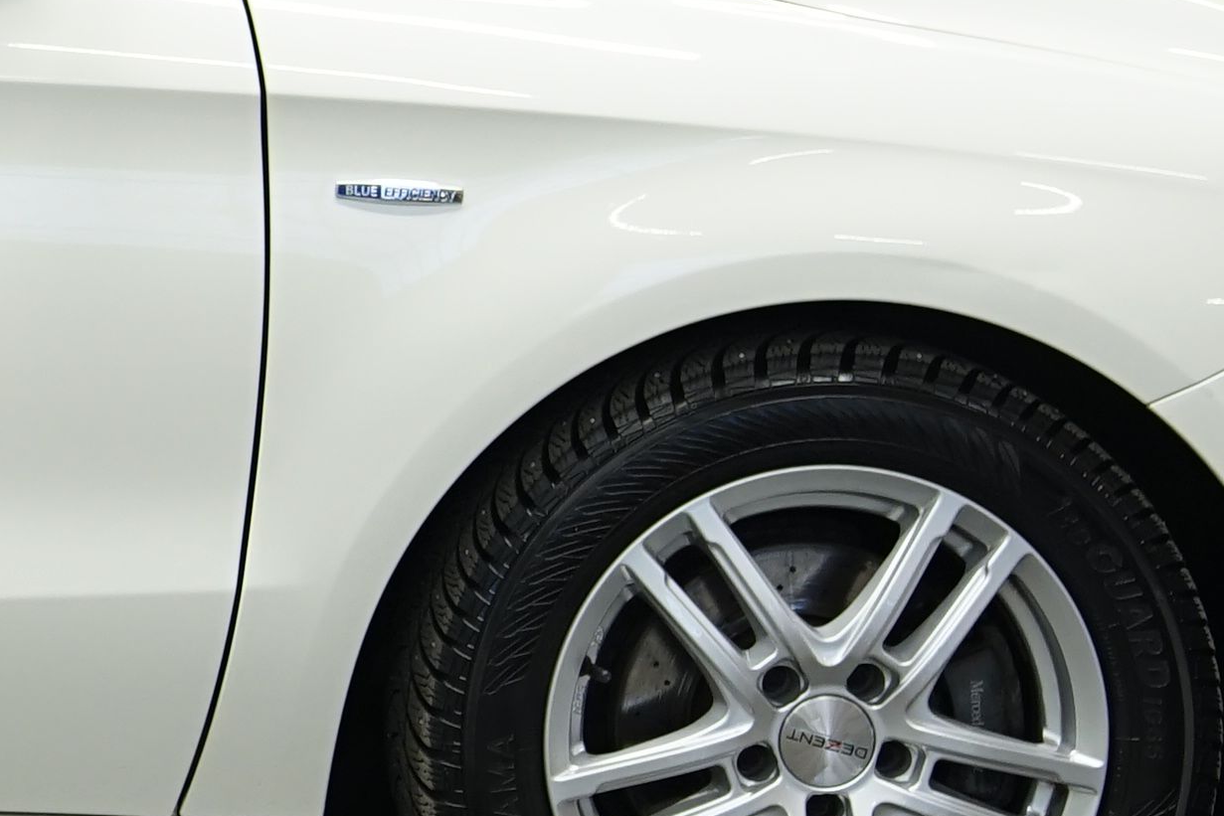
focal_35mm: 195
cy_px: 258
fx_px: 6630
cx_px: -900
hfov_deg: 10.0
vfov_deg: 7.0
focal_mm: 40
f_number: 2.8
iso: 500
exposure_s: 1/40
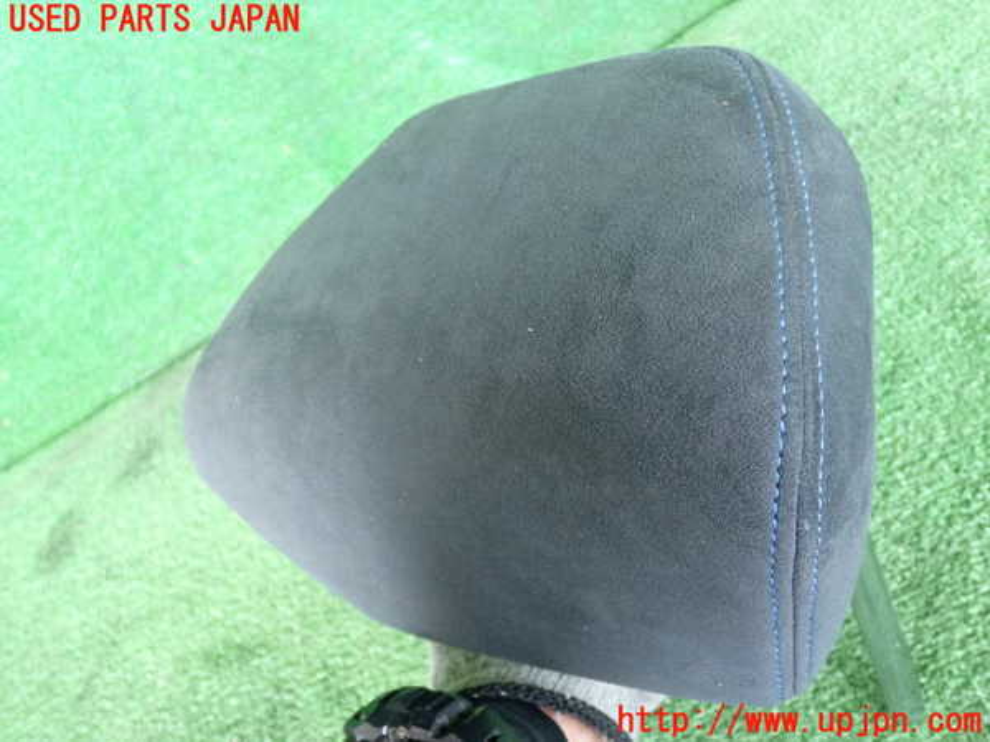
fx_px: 1030
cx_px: 495
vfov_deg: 39.7
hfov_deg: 51.4
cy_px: 371
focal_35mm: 36
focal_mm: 6.37
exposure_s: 1/125
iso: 1250
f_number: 2.5
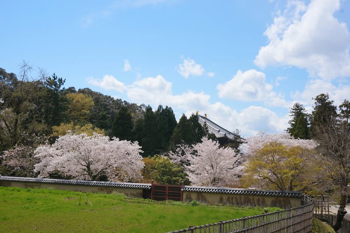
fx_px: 364
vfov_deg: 35.4
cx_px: 175
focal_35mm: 38
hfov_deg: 51.3
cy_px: 116
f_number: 13
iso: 100
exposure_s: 1/200
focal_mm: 25
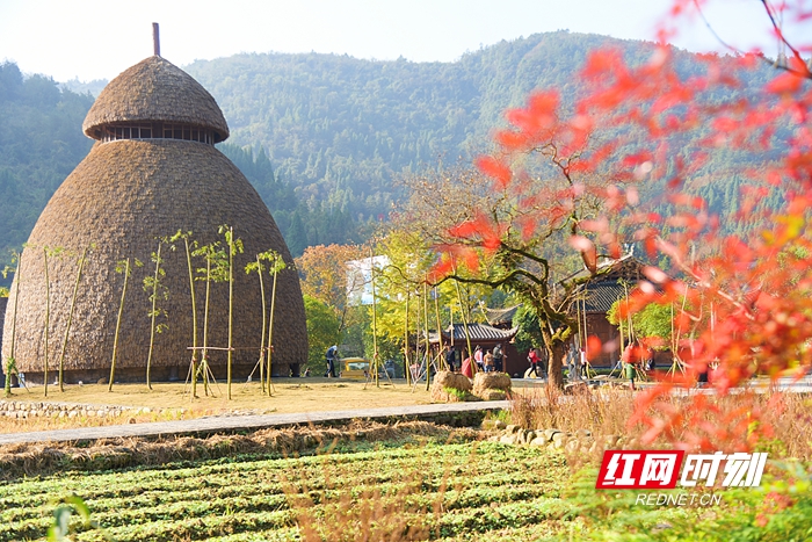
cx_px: 406
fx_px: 1173
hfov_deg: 38.2
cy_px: 271
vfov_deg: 26.0
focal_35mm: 52
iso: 100
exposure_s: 1/200
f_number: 4
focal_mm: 52
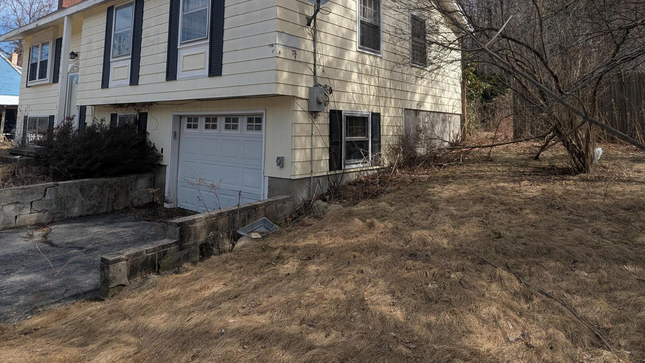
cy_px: 75
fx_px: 410
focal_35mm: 24
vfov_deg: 45.4
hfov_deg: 76.3
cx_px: 314
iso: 48
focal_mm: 2.35
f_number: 2.2
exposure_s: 1/1134
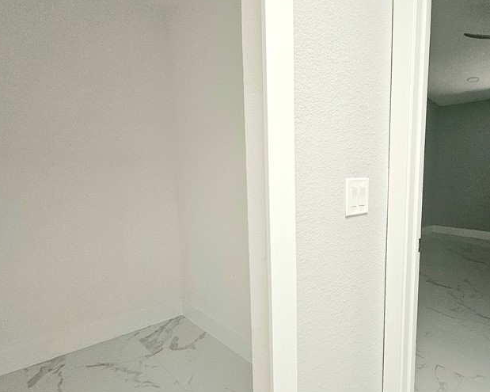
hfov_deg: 75.0
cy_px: 211
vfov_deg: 65.4
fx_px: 304
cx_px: 331
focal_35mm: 21
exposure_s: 1/60.2
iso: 200
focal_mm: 1.74
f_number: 2.2
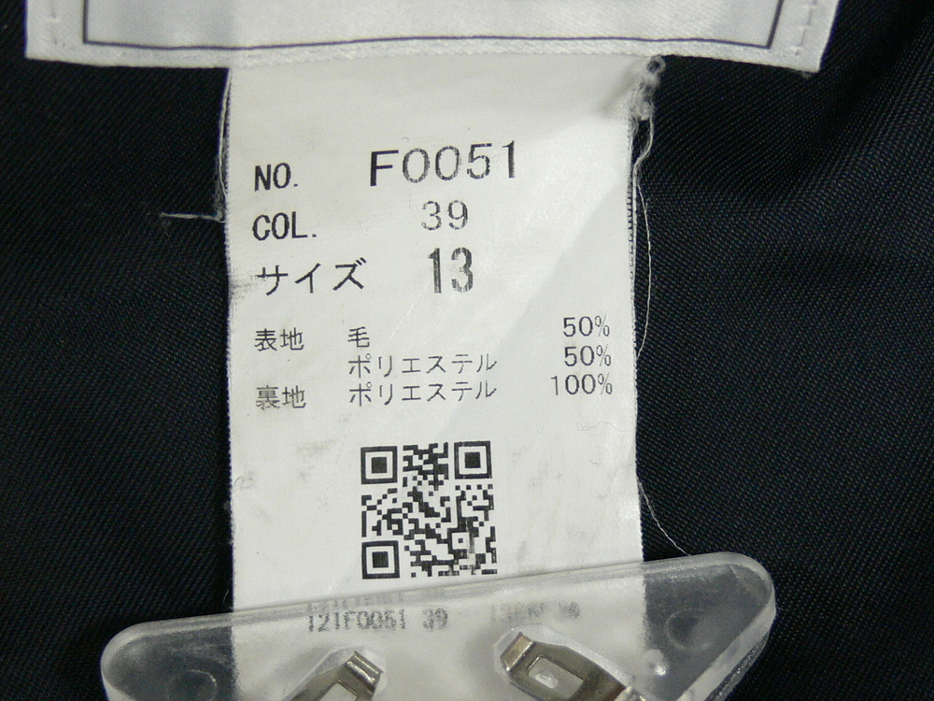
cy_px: 350
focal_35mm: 138
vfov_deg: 10.7
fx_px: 3723
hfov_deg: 14.3
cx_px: 467
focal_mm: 18.3
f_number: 3.2
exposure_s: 1/25
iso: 200
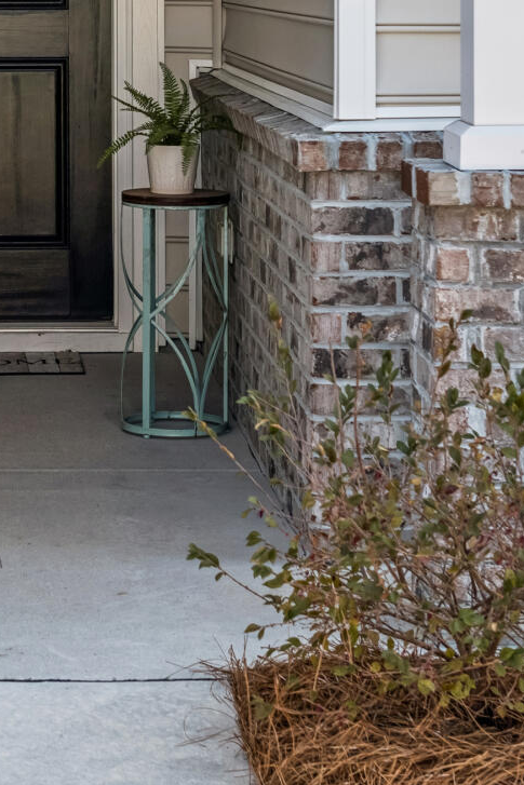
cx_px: 5
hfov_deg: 11.2
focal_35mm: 121
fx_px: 2640
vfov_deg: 16.5
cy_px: -35
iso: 200
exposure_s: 1/250
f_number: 6.3
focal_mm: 44
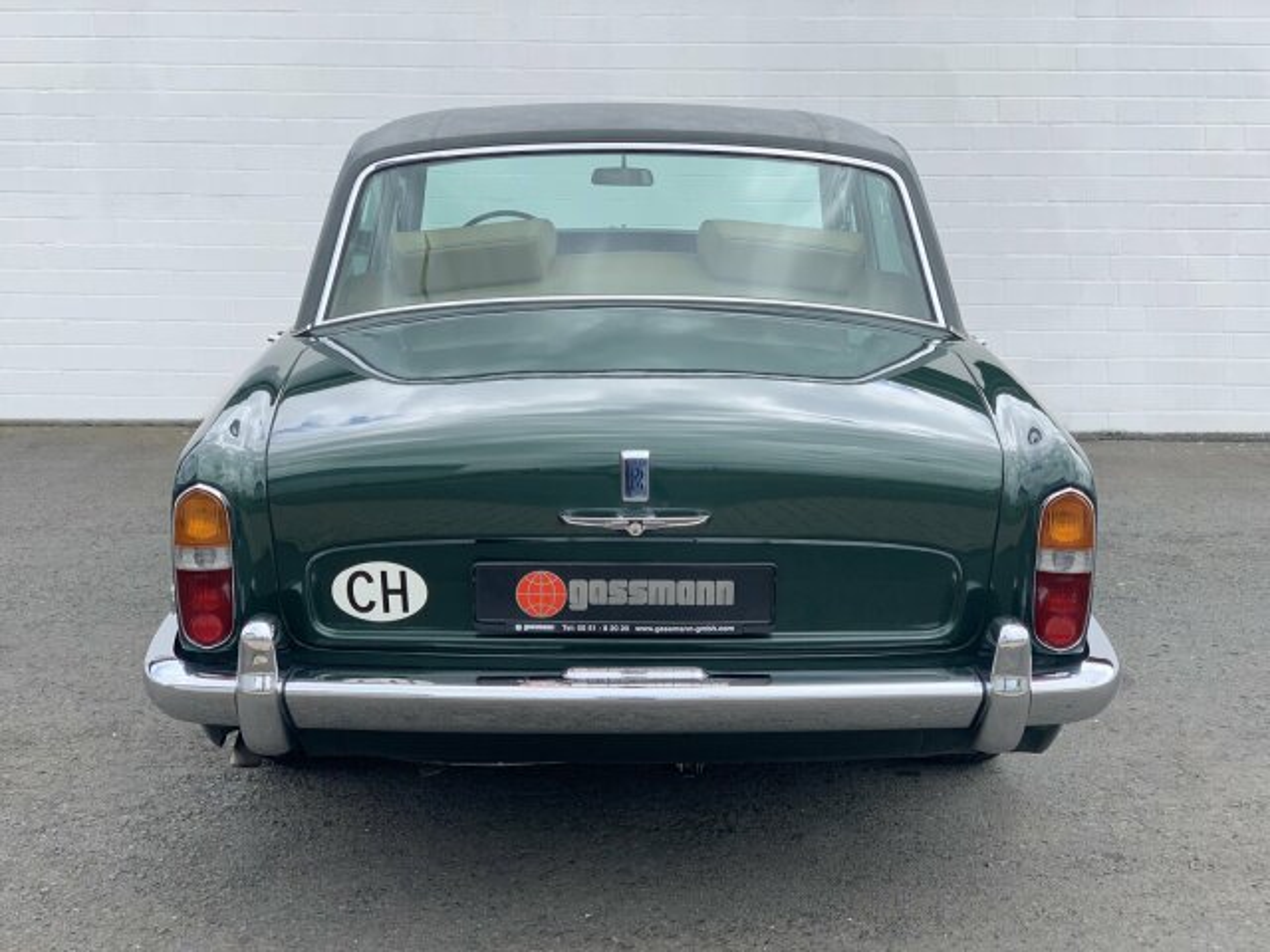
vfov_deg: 28.0
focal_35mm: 52
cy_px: 476
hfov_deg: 36.8
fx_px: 1908
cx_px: 635
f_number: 2.4
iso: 16
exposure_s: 1/505
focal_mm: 6
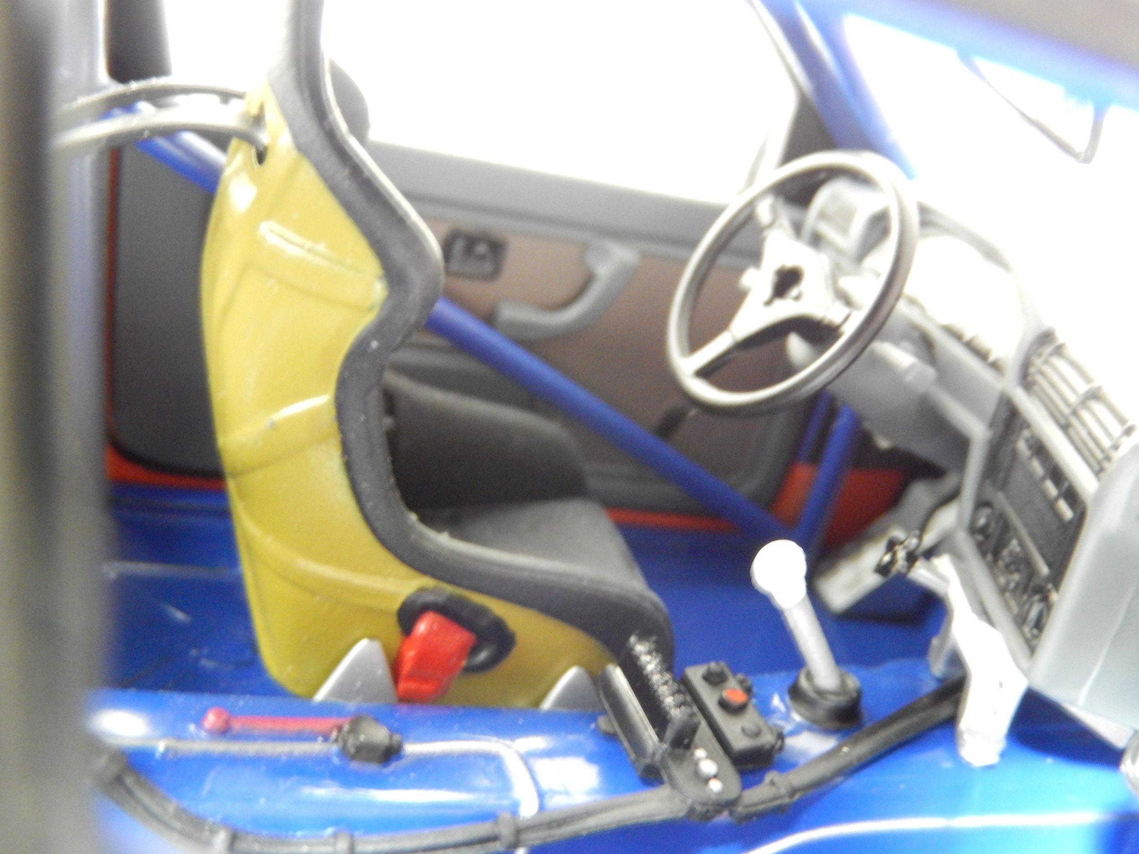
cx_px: 570
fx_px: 1481
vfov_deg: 32.2
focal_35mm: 45
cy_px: 427
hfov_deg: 42.1
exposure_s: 1/1.3
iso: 800
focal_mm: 8.1
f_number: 4.3
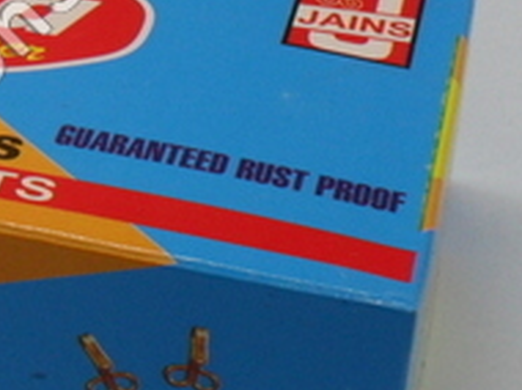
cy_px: 147
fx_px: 2063
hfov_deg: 14.0
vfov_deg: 10.8
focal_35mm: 137
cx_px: -110
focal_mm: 9.3
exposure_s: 1/8
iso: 200
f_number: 5
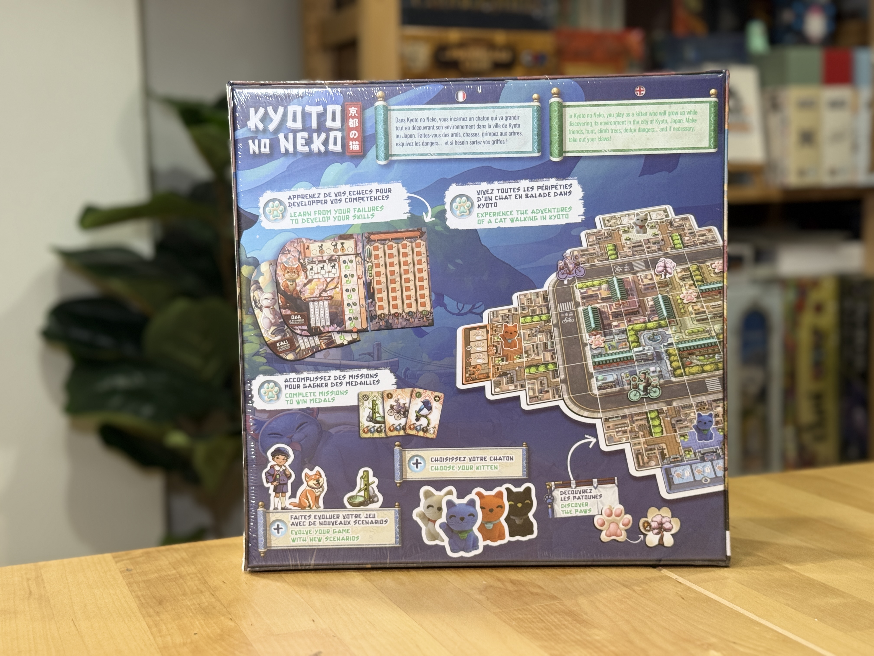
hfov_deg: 39.7
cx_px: 437
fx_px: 1212
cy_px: 328
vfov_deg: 30.3
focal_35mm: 48
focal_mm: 6.76
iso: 100
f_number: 1.78
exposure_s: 1/50
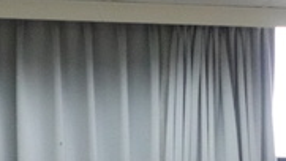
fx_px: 1813
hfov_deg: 9.0
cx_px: 284
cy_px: 343
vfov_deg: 5.0
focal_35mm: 239
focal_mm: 22.01
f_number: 4
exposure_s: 1/160
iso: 5000
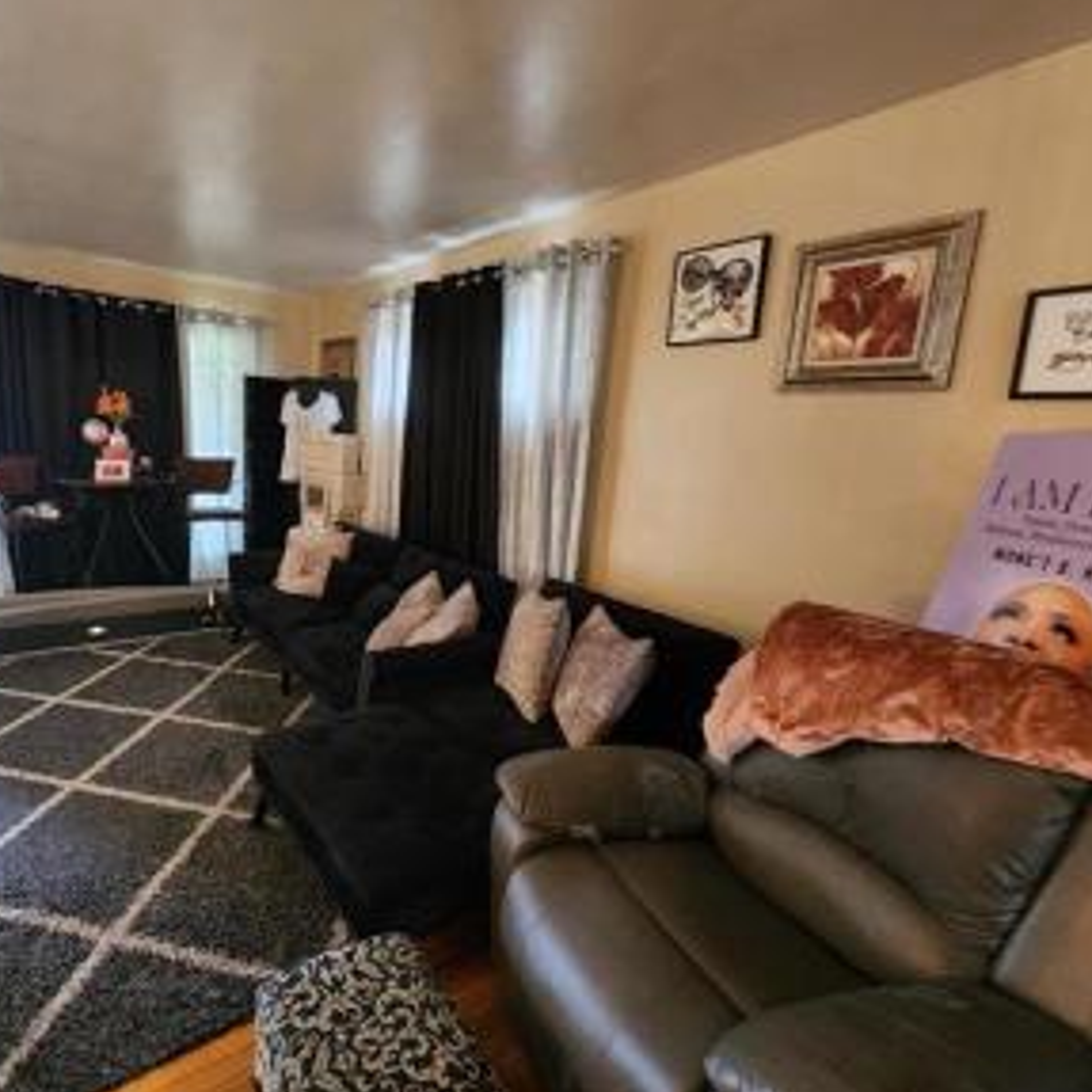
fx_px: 571
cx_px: 400
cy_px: 533
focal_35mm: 16
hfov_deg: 85.5
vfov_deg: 87.4
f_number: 2.2
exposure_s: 1/30
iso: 500
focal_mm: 2.2
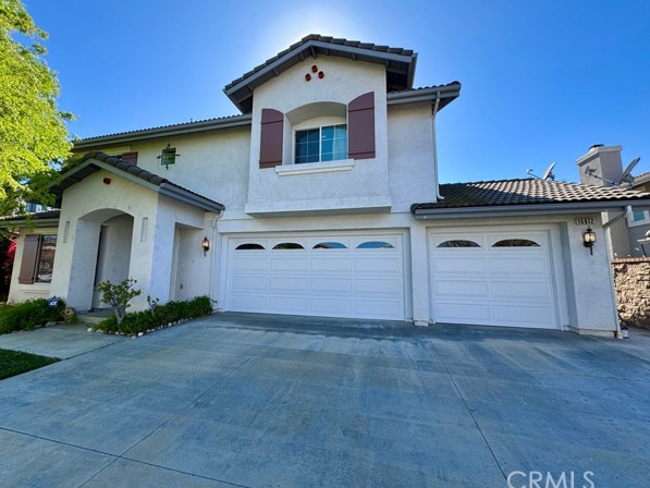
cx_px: 305
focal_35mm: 15
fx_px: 282
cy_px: 235
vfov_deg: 81.7
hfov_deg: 98.0
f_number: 2.2
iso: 40
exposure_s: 1/561
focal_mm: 2.22
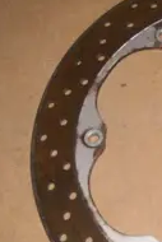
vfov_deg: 22.0
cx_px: 200
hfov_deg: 14.4
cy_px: 164
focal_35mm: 92
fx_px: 620
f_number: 7.1
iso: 50
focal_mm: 5.8
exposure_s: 1/30
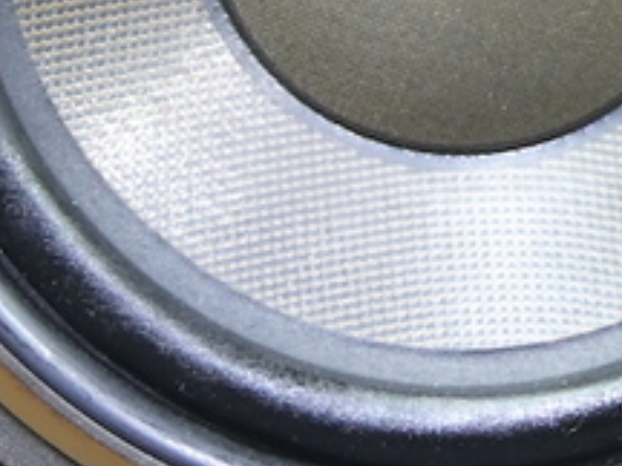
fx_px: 5588
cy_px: -75
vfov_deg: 4.8
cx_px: 406
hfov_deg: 6.4
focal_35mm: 311
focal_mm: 12.5
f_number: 4.5
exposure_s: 1/2
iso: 200
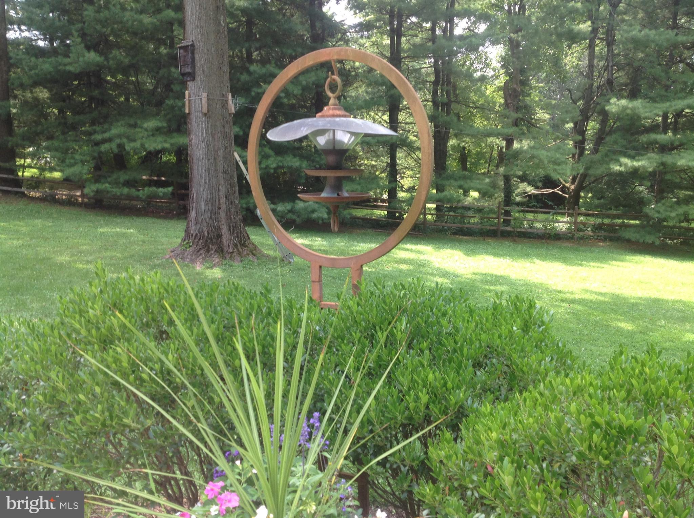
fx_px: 701
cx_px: 347
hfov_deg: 52.7
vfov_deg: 40.6
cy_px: 259
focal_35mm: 35
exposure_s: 1/207
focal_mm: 4.28
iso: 50
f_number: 2.4
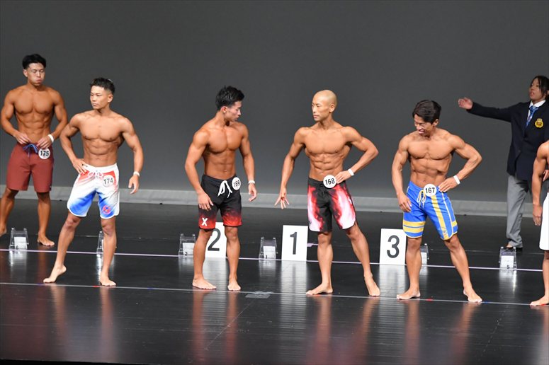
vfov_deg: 6.1
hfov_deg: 9.2
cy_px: 182
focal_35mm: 225
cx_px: 274
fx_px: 3430
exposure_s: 1/400
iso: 5000
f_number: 5.6
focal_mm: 150
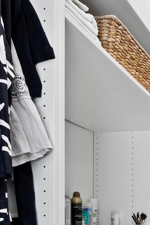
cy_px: 225
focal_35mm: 47
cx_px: 261
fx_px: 294
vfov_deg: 37.5
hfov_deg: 20.9
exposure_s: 1/1.67
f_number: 13
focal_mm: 7
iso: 320
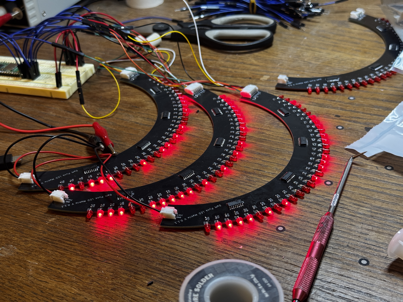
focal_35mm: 48
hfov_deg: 39.7
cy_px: 151
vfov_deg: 30.3
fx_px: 559
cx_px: 202
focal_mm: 6.76
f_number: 1.78
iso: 125
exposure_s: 1/58
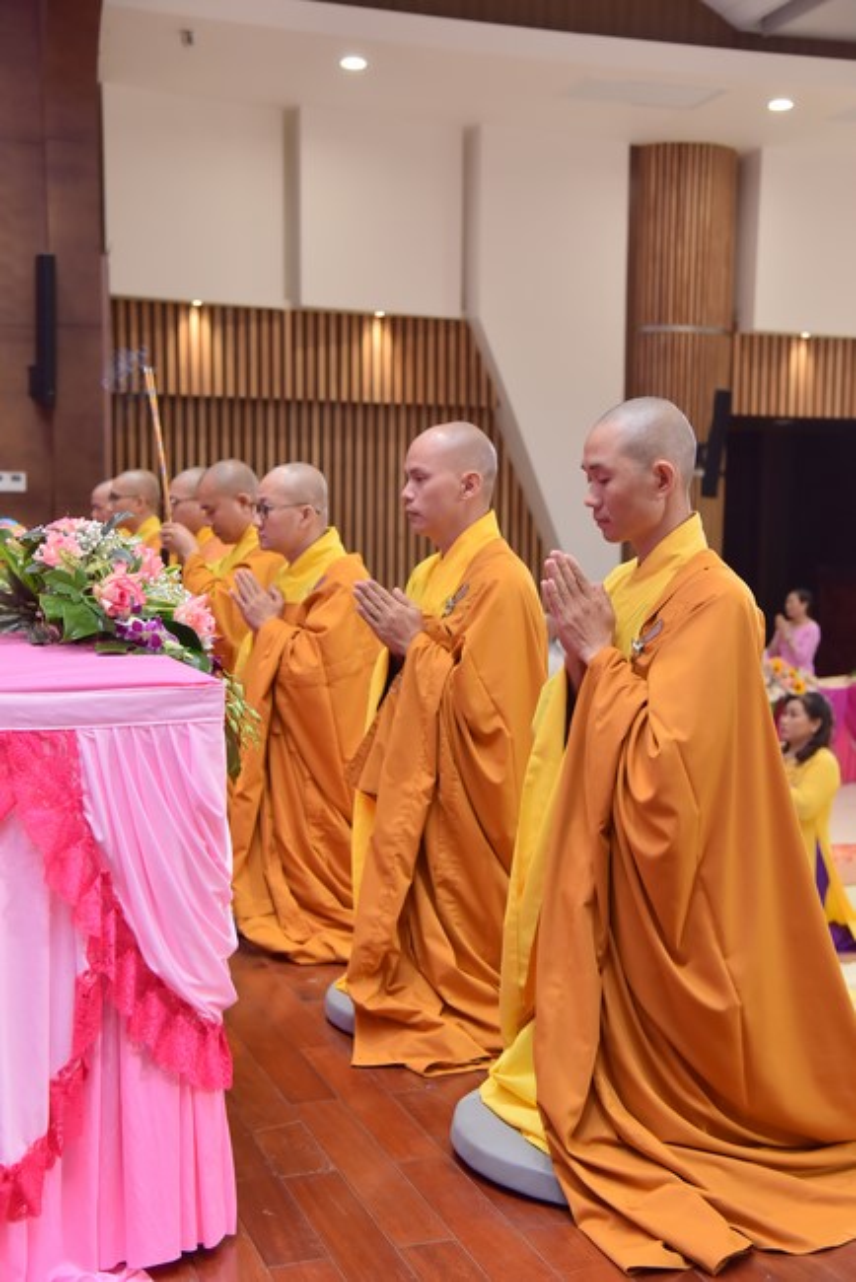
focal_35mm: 48
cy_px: 641
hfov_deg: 28.1
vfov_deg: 41.1
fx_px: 1710
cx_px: 428
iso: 1000
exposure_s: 1/160
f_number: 5
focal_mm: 48
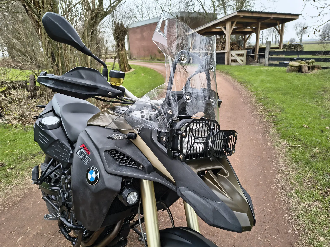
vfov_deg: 56.8
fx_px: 229
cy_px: 124
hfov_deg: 71.6
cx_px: 165
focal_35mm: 24
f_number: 1.8
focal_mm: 5.56
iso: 100
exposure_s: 1/160
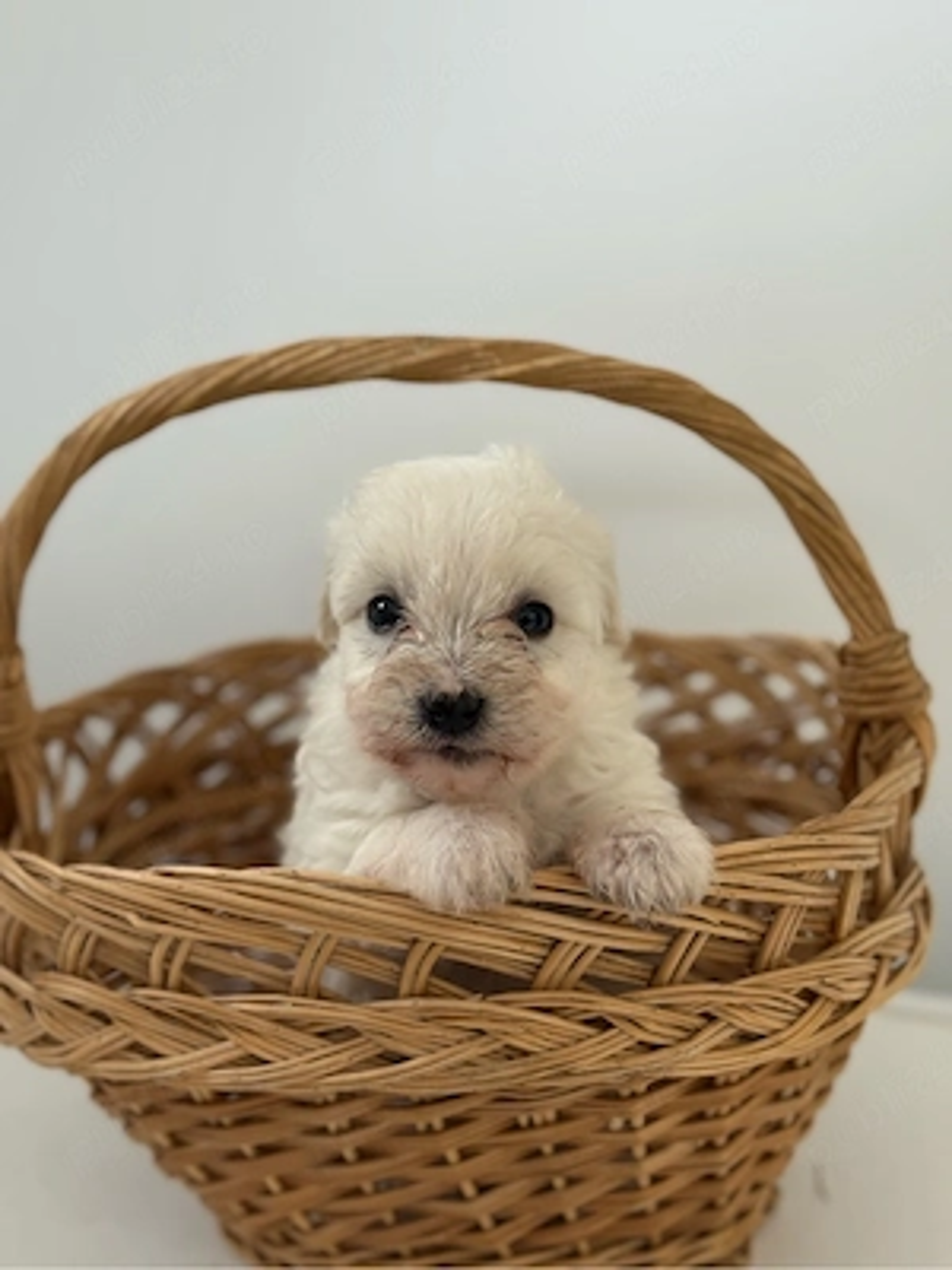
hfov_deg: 28.0
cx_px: 476
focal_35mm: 52
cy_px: 635
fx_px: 1907
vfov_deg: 36.8
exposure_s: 1/82
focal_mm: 5.96
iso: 50
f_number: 1.6
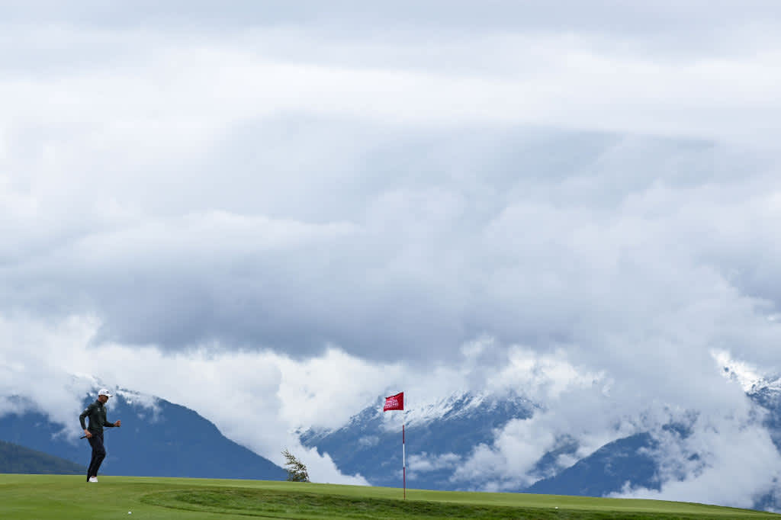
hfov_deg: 13.1
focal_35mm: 157
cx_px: 390
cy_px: 260
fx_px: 3405
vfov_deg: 8.7
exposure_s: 1/2500
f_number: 3.2
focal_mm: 105
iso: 200
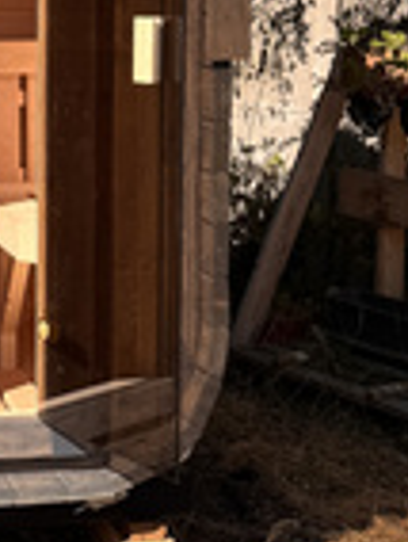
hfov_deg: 19.0
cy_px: -134
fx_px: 1191
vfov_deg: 23.1
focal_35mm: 76
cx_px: 8
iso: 80
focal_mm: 6.76
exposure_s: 1/2604
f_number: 1.78
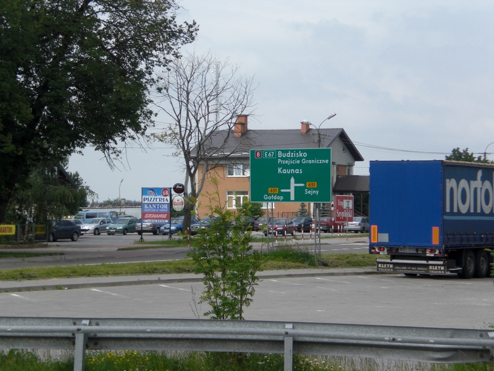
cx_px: 247
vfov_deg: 13.0
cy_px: 186
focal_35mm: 114
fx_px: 1627
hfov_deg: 17.3
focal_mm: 18.9
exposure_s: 1/200
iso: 50
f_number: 5.9
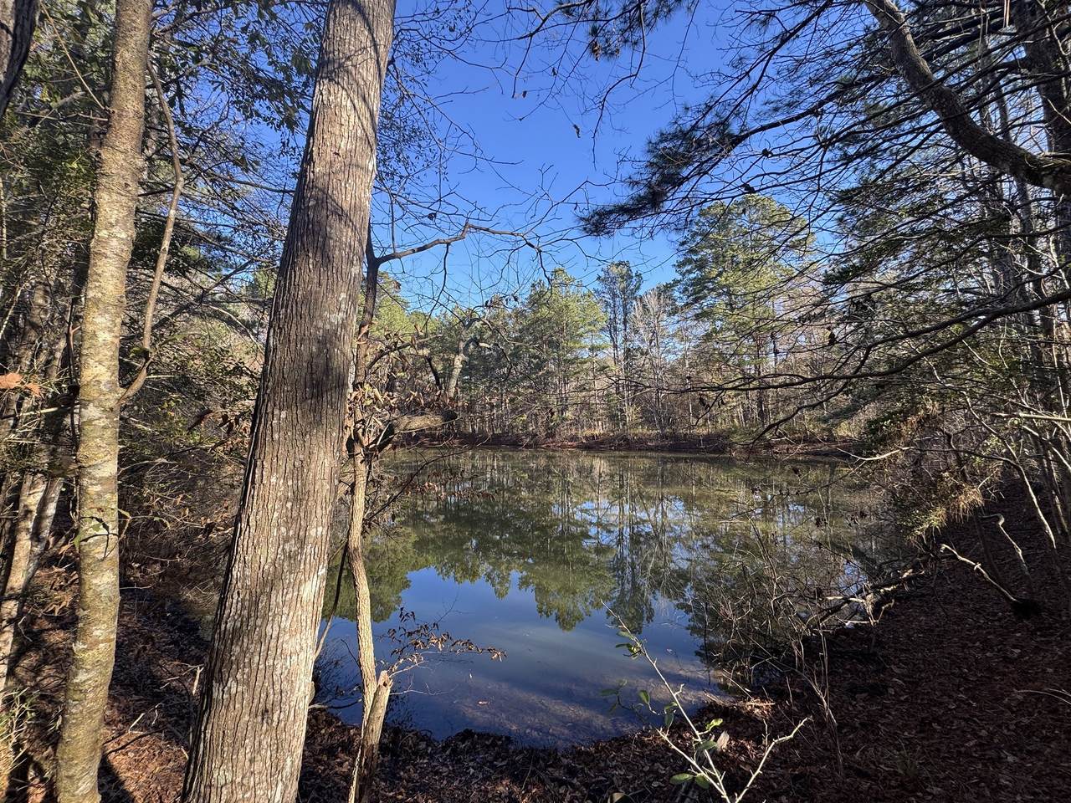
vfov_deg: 85.7
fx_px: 433
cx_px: 536
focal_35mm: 14
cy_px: 402
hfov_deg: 102.1
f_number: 2.2
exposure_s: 1/322
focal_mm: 2.22
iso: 40
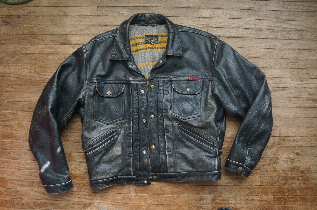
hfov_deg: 62.0
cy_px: 105
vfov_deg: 43.5
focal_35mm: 30
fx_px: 264
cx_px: 158
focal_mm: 20
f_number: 4
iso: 2500
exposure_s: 1/160
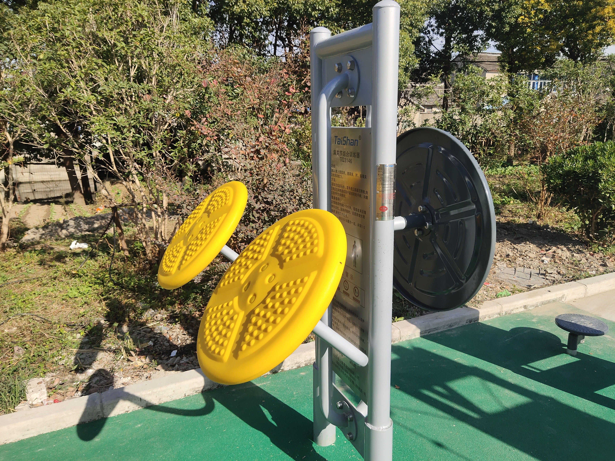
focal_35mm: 30
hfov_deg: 60.0
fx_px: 533
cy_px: 230
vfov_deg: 46.8
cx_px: 308
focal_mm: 4.35
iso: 50
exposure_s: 1/2681
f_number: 1.79
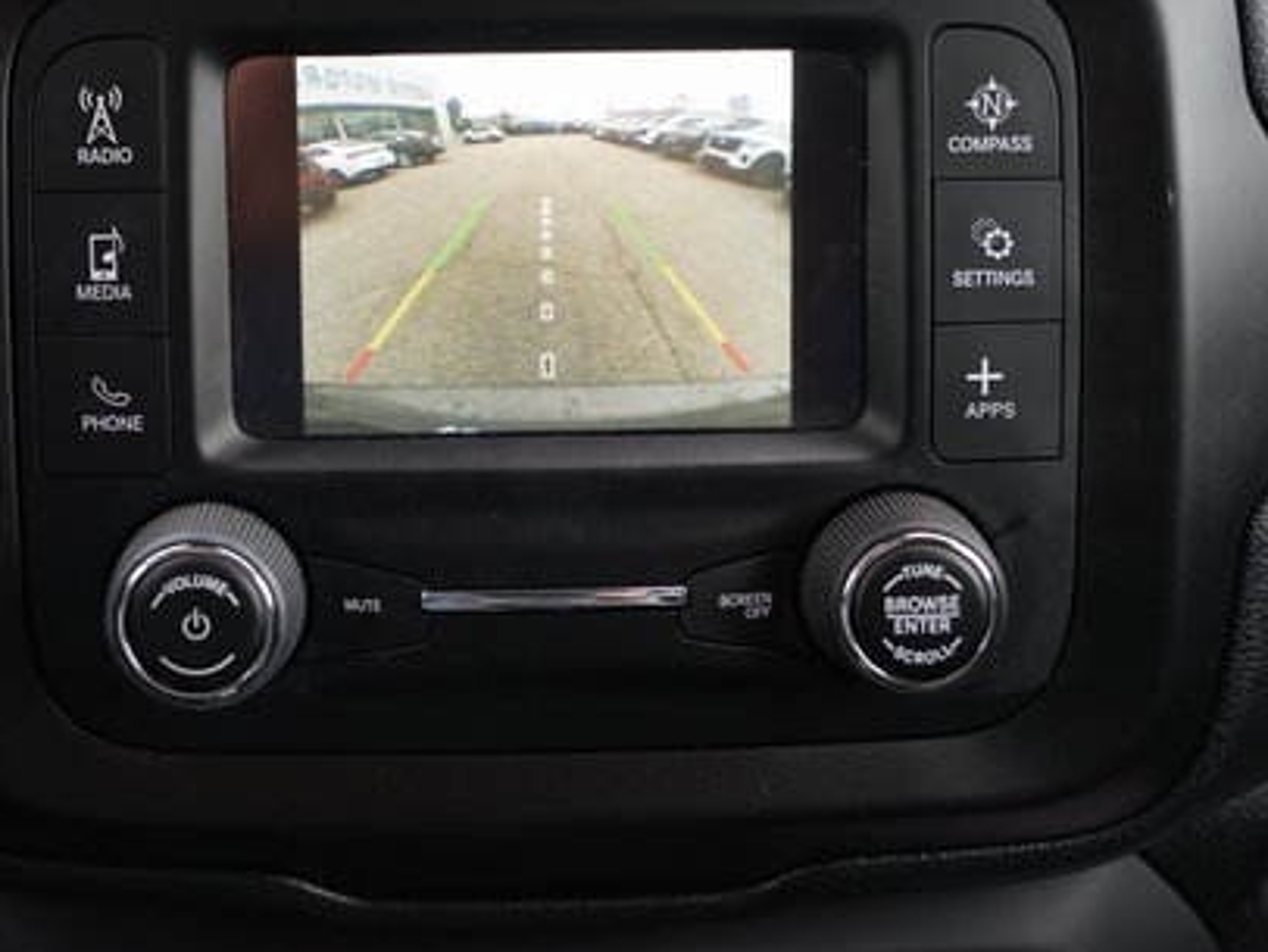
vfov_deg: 28.9
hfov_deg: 38.0
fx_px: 1833
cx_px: 497
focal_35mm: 50
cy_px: 311
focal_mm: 33
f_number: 4
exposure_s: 1/60
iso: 1250
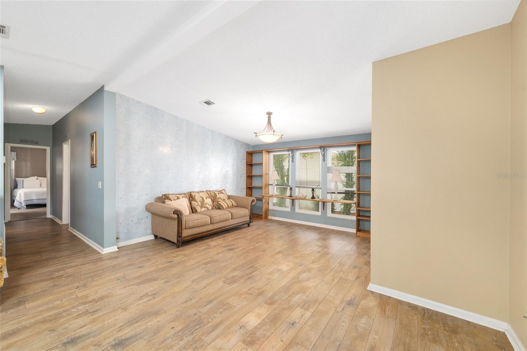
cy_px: 176
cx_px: 264
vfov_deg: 81.2
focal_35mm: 14
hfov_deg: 104.3
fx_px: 205
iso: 500
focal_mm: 14
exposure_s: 1/15
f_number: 8
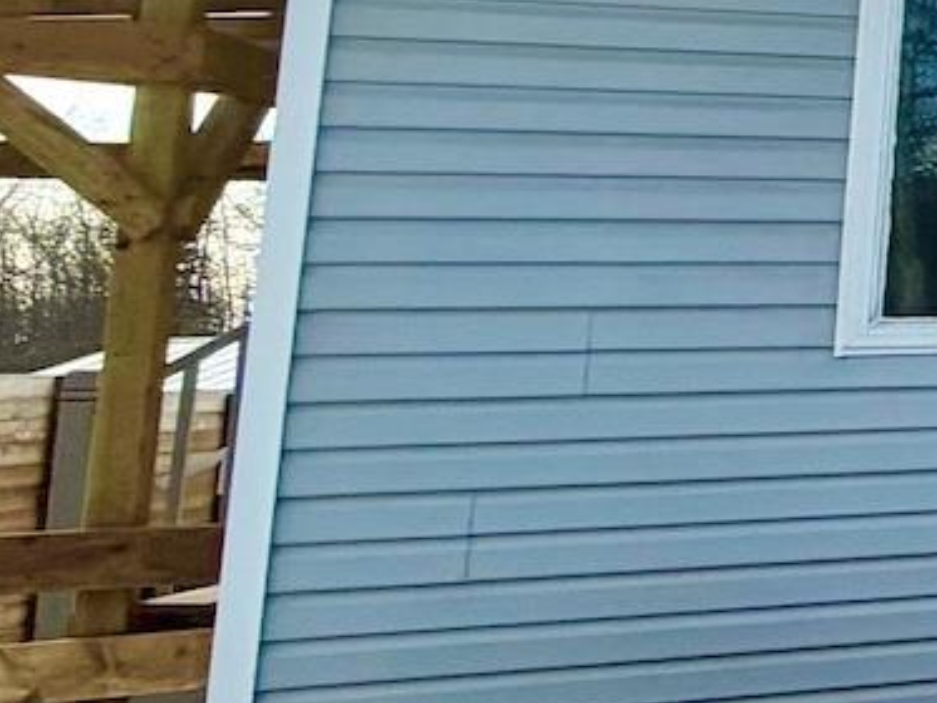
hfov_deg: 14.9
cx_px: 2286
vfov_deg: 20.1
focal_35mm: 72
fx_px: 1950
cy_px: 95
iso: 20
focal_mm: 2.22
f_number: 2.2
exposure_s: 1/970
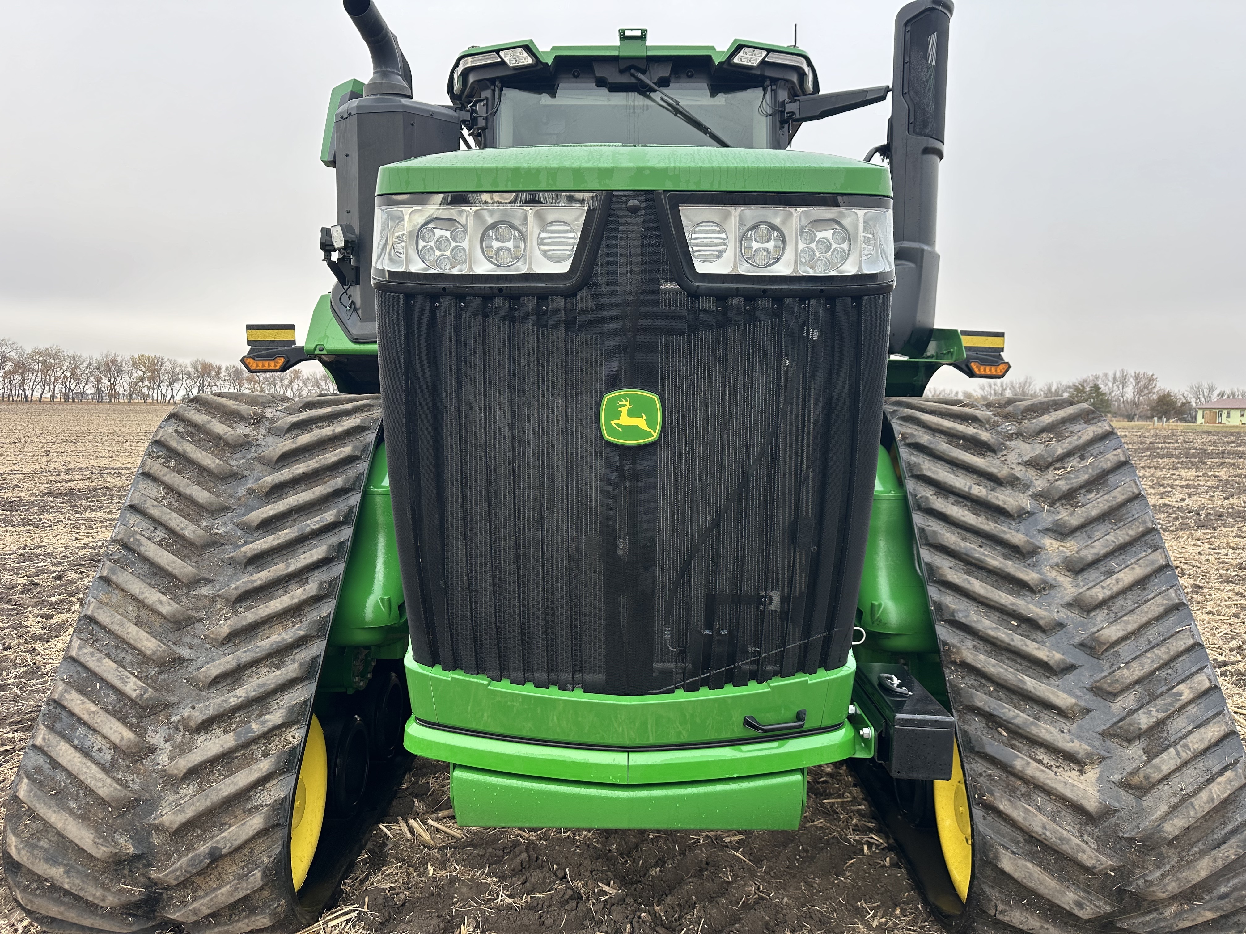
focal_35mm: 24
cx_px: 623
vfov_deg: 56.8
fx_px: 864
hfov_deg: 71.6
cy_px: 467
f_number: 1.78
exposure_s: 1/594
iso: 80
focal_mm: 6.86
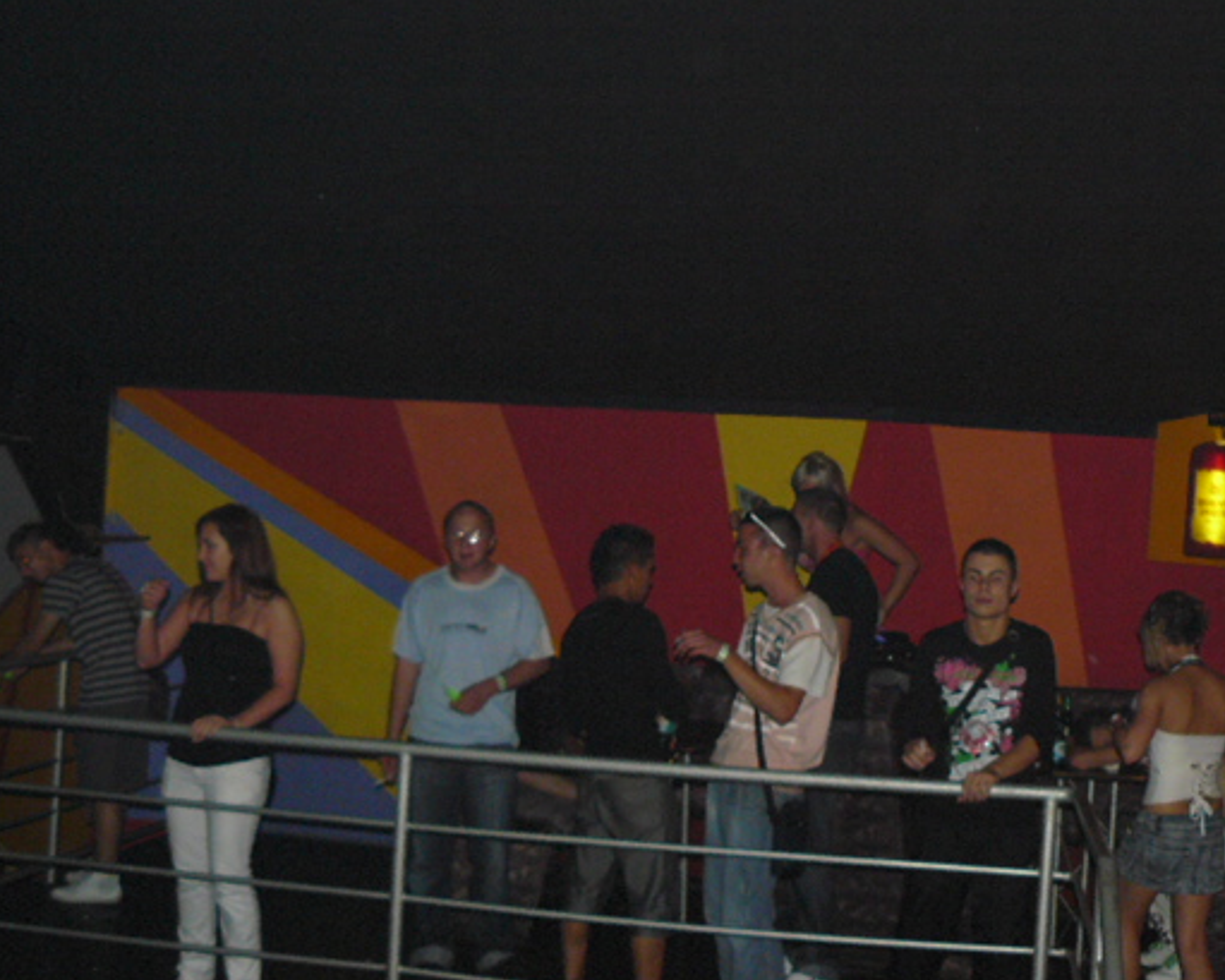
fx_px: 1596
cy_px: 472
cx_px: 710
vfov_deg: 34.2
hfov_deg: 41.9
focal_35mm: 44
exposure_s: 1/30
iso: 200
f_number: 2.8
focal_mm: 6
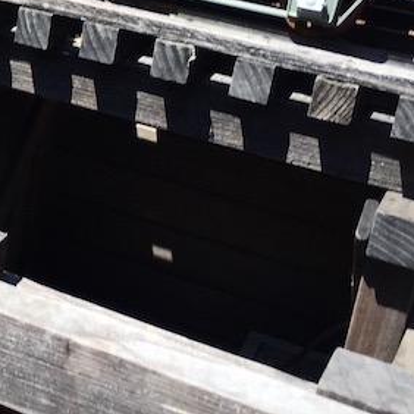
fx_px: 1231
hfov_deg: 17.2
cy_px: 97
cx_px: -207
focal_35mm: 91
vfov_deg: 18.9
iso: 32
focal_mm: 4.15
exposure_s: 1/719
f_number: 2.2
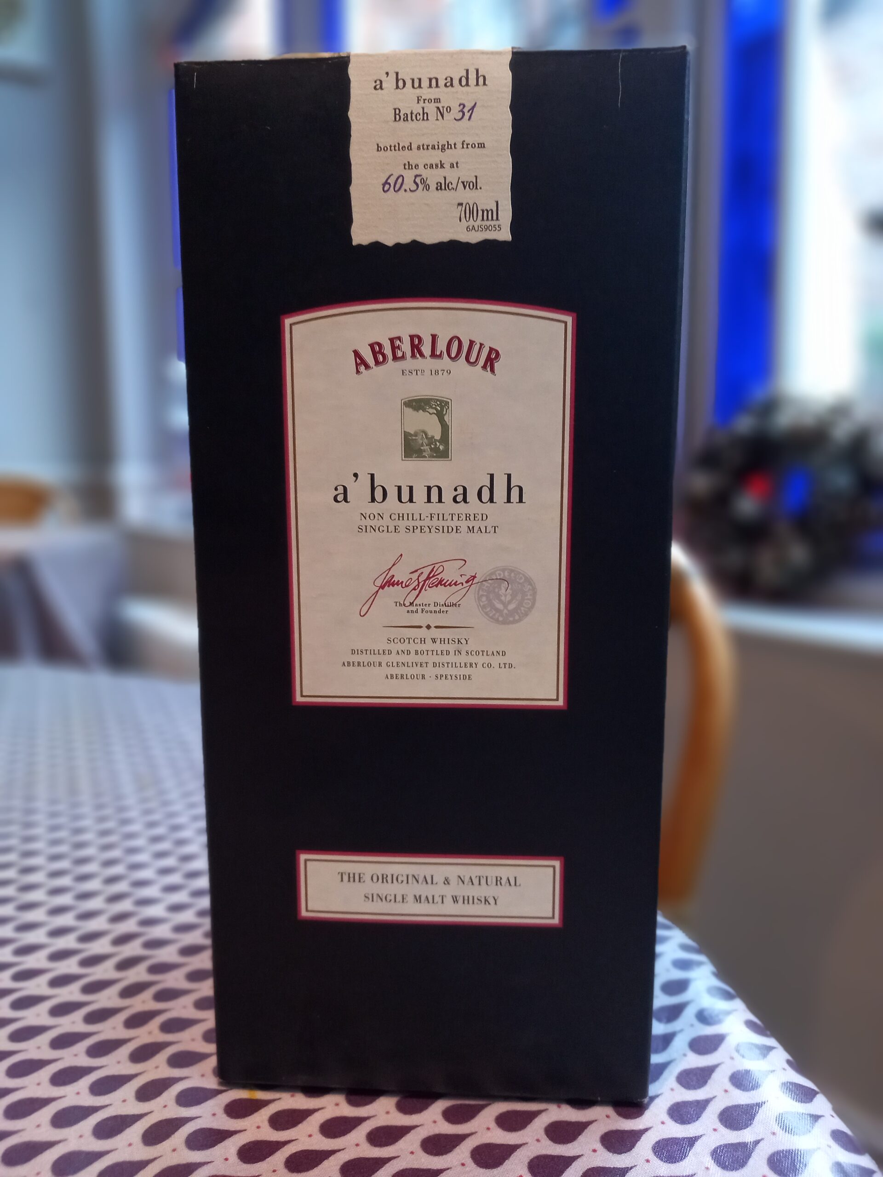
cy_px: 588
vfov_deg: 69.4
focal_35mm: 25
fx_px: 850
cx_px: 442
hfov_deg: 54.9
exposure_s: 1/25
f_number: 2
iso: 400
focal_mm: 4.6
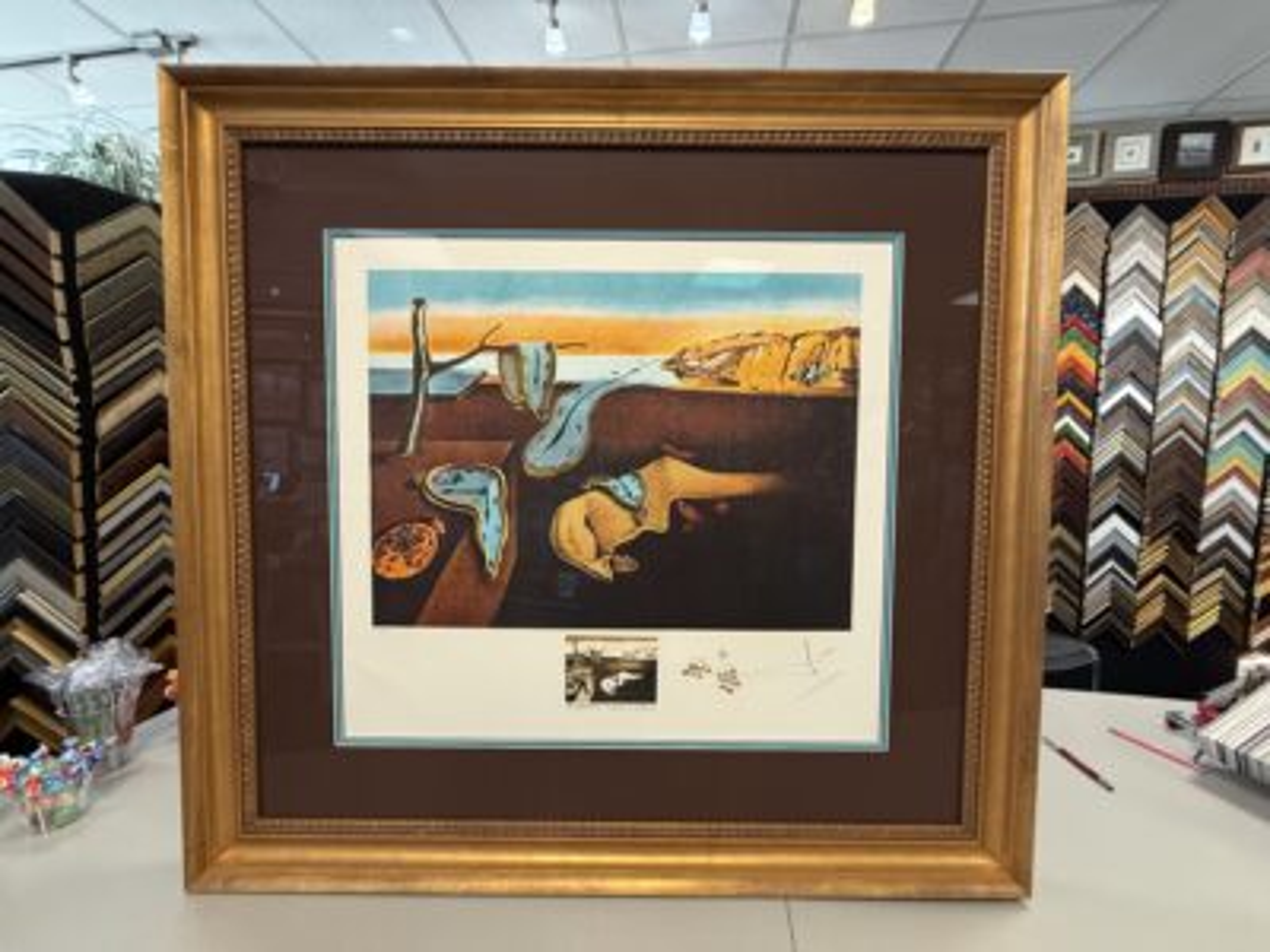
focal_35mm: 14
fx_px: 514
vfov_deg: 85.7
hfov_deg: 102.1
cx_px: 635
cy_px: 476
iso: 200
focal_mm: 2.22
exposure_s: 1/60
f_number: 2.2
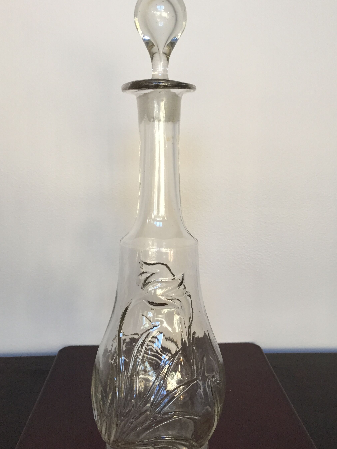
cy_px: 241
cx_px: 180
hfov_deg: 40.7
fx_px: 454
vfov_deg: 52.6
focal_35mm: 35
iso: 64
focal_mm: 4.15
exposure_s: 1/33
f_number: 2.2
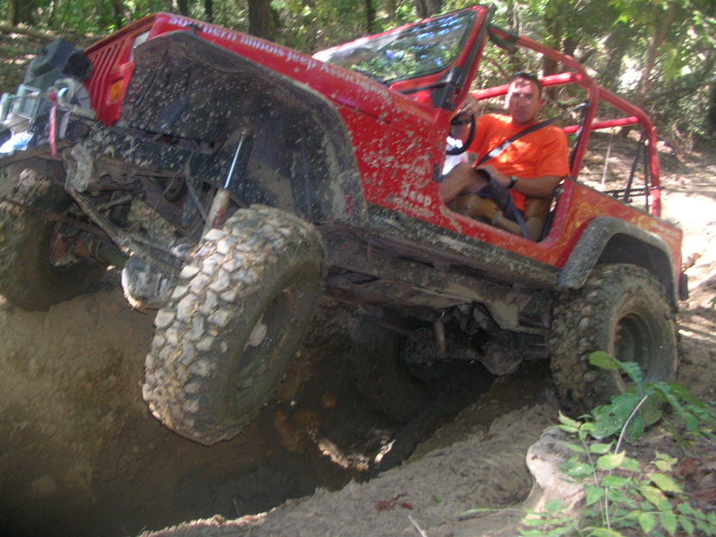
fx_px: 890
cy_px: 253
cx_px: 309
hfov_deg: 43.7
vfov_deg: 33.6
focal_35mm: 43
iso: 106
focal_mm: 5.8
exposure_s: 1/60.1
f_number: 2.8
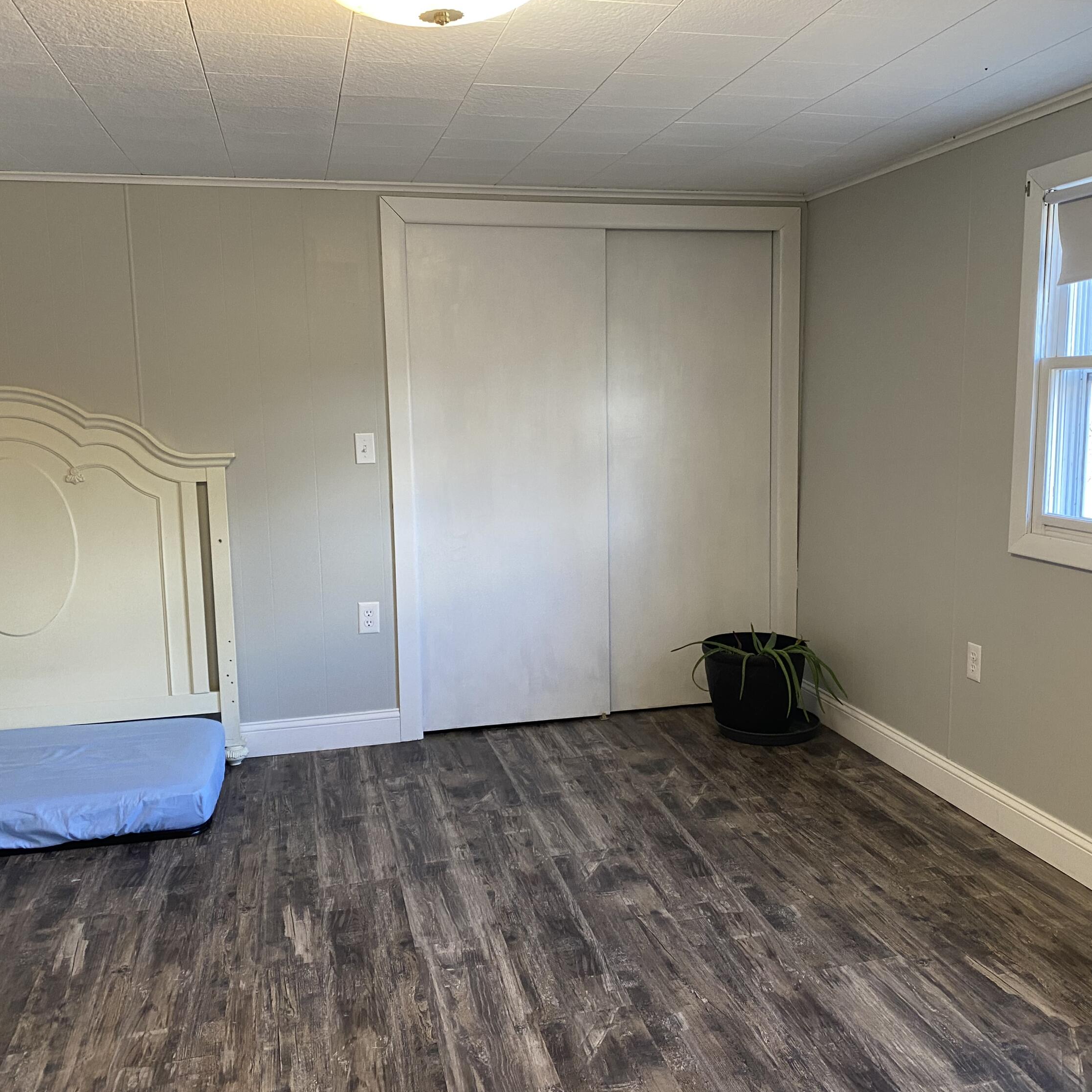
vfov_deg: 52.5
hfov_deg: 52.5
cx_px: 578
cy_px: 548
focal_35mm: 31
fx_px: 1106
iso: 160
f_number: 1.8
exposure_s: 1/60
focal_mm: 4.25
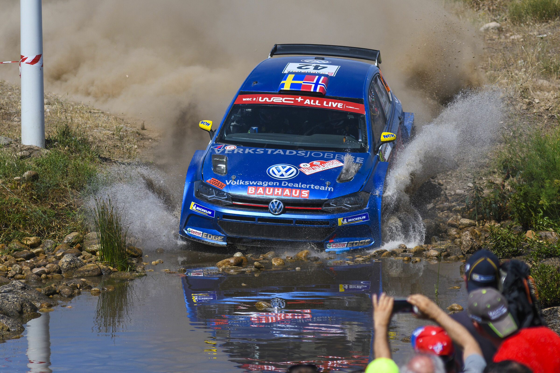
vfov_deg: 5.4
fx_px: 3966
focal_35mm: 255
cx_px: 280
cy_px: 186
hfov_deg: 8.1
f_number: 5
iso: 250
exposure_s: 1/2500
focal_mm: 170
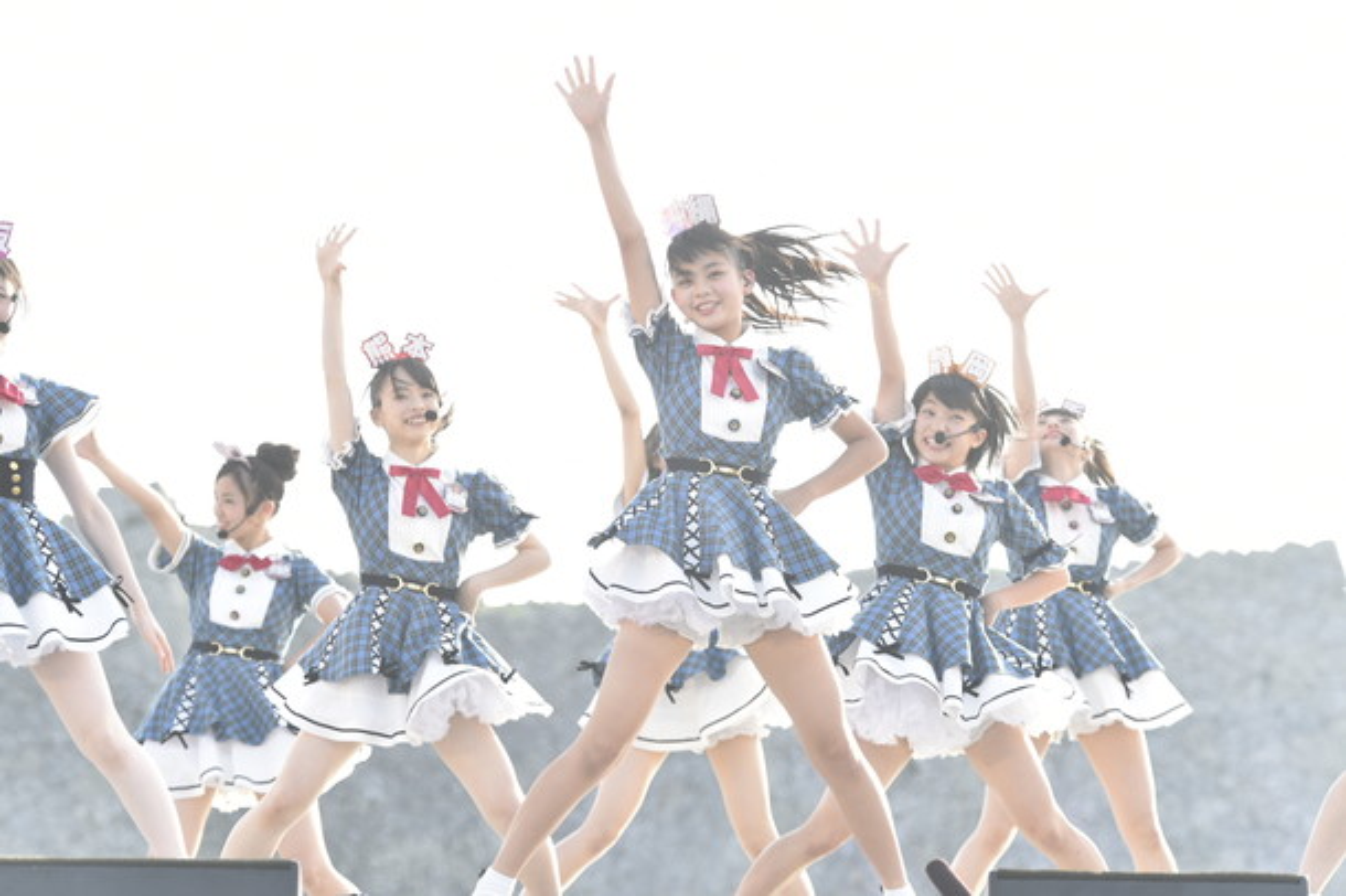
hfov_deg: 12.8
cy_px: 448
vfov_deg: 8.6
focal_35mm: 160
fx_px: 5979
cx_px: 673
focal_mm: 160
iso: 500
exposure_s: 1/500
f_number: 5
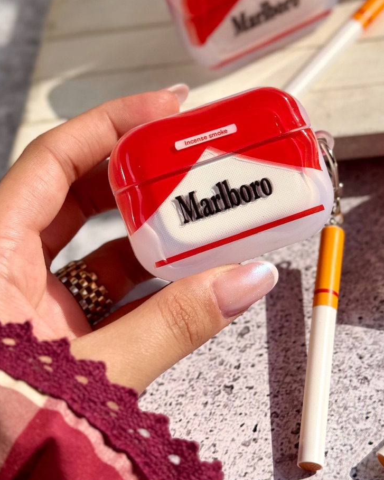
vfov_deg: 28.7
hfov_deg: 23.1
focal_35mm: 66
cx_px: 218
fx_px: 938
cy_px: 208
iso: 64
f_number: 1.78
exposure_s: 1/7143
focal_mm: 6.76
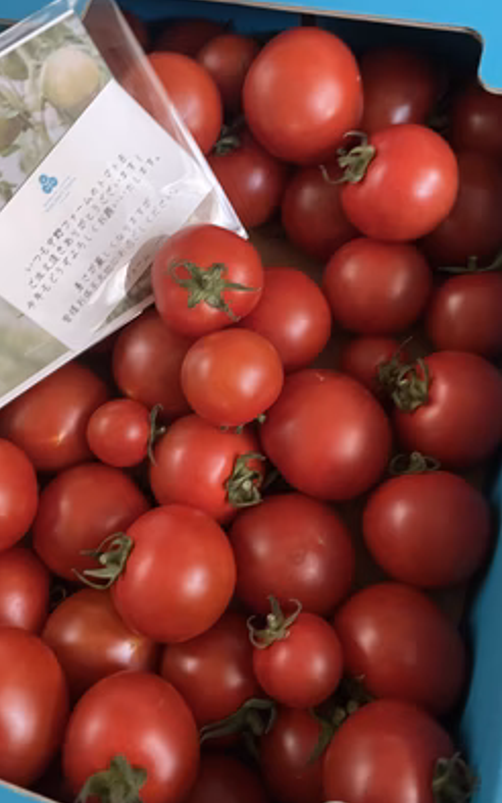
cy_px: 402
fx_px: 613
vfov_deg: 66.5
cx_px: 233
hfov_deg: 44.5
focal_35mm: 28
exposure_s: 1/30
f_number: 1.6
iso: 640
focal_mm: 4.2
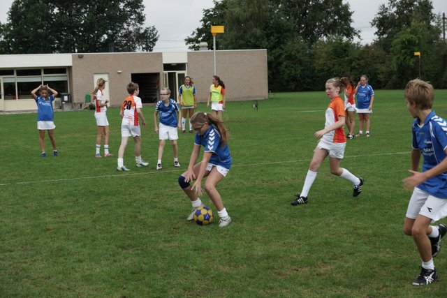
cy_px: 149
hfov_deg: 27.0
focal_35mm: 75
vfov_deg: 18.2
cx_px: 224
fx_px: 931
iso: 100
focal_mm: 50
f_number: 4
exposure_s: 1/200
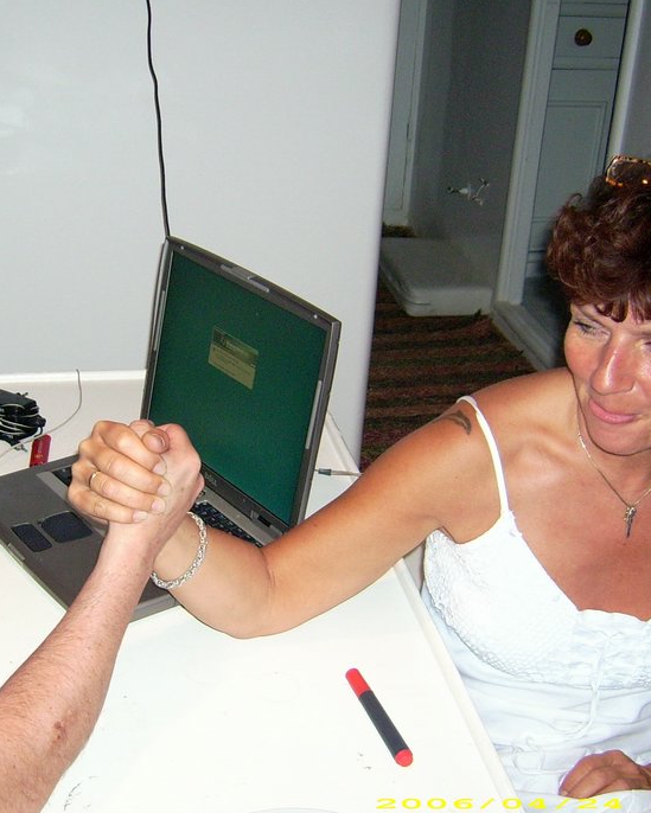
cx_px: 224
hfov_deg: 29.5
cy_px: 415
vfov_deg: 36.6
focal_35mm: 51
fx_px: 1228
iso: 100
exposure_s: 1/60
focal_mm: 5.95
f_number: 2.8
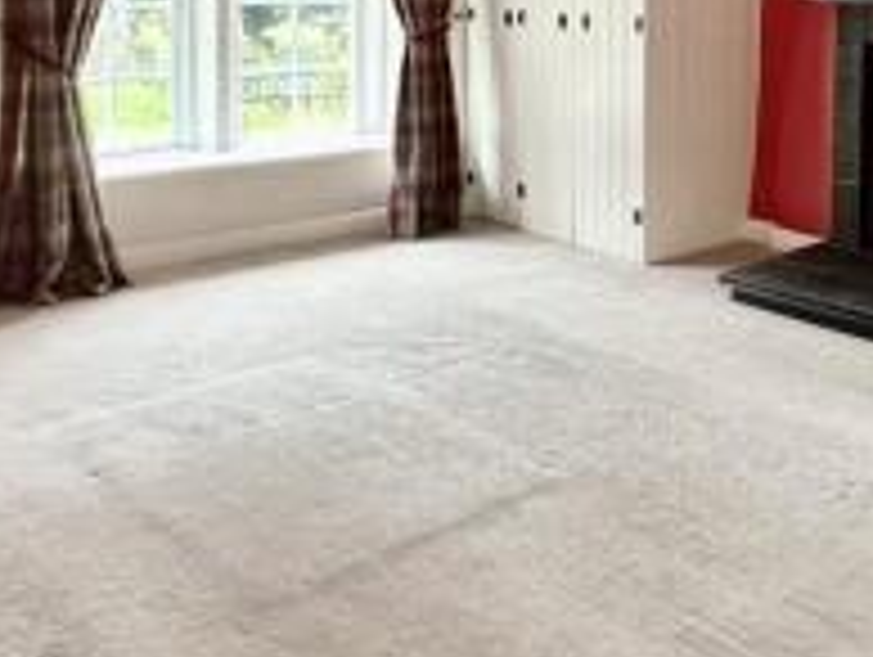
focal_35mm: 42
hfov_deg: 38.7
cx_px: 907
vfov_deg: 32.1
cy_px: 20
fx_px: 1061
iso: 500
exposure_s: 1/60
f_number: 2.2
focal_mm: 2.22
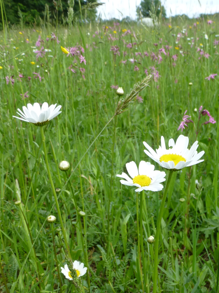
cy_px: 200
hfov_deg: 32.3
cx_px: 163
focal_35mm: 44
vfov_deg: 42.3
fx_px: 371
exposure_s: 1/320
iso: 100
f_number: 4
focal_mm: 4.3
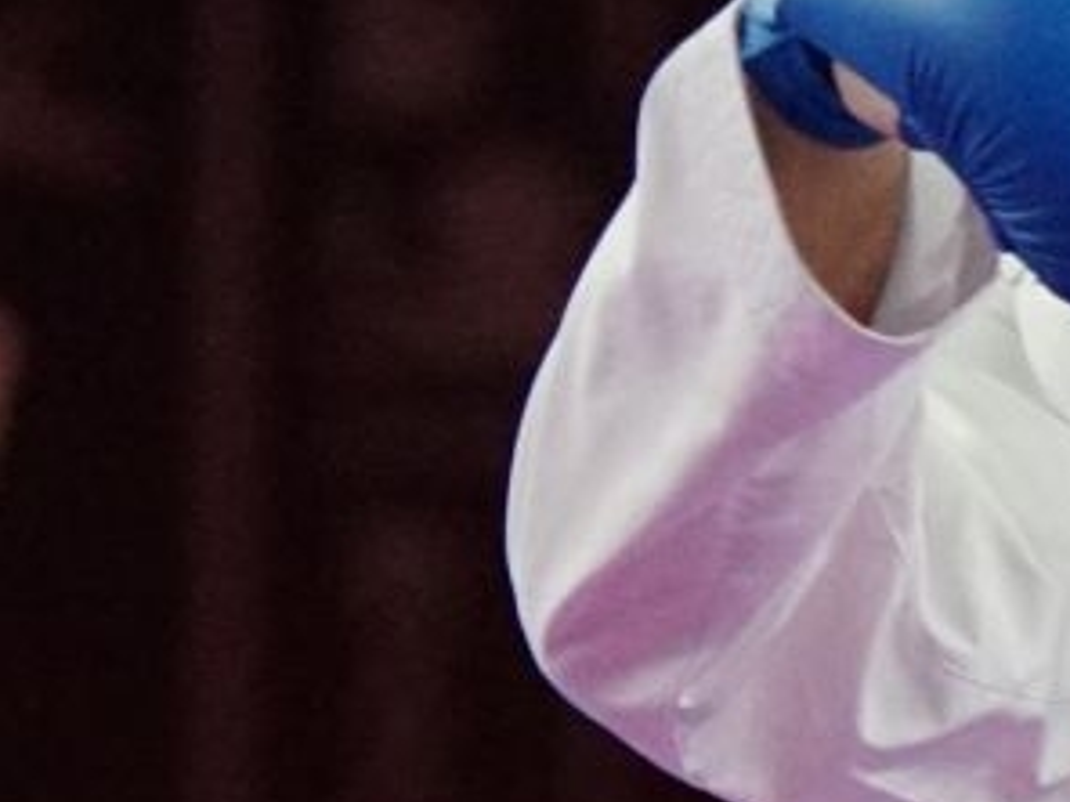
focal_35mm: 1184
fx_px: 36596
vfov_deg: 1.3
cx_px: 3243
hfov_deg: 1.7
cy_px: 303
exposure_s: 1/2000
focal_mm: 135
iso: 3200
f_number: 2.8
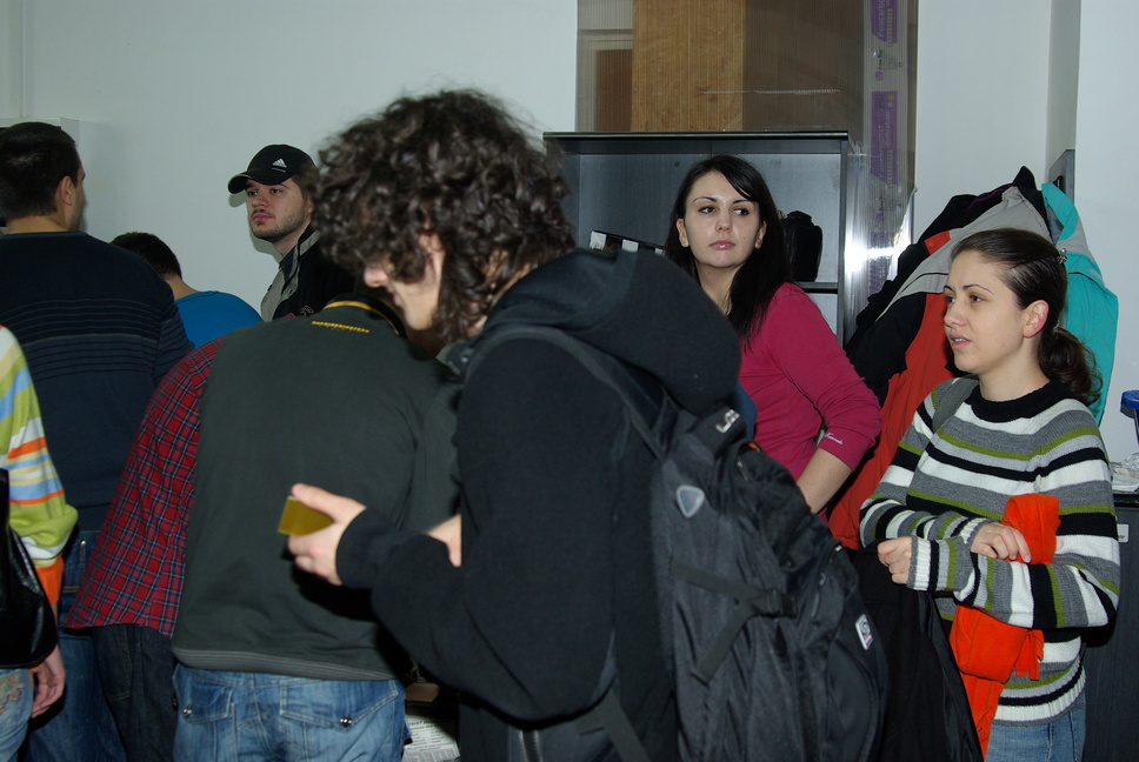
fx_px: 1330
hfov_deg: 46.3
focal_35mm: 42
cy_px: 381
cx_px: 570
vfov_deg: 32.0
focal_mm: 28
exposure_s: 1/50
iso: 250
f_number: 4
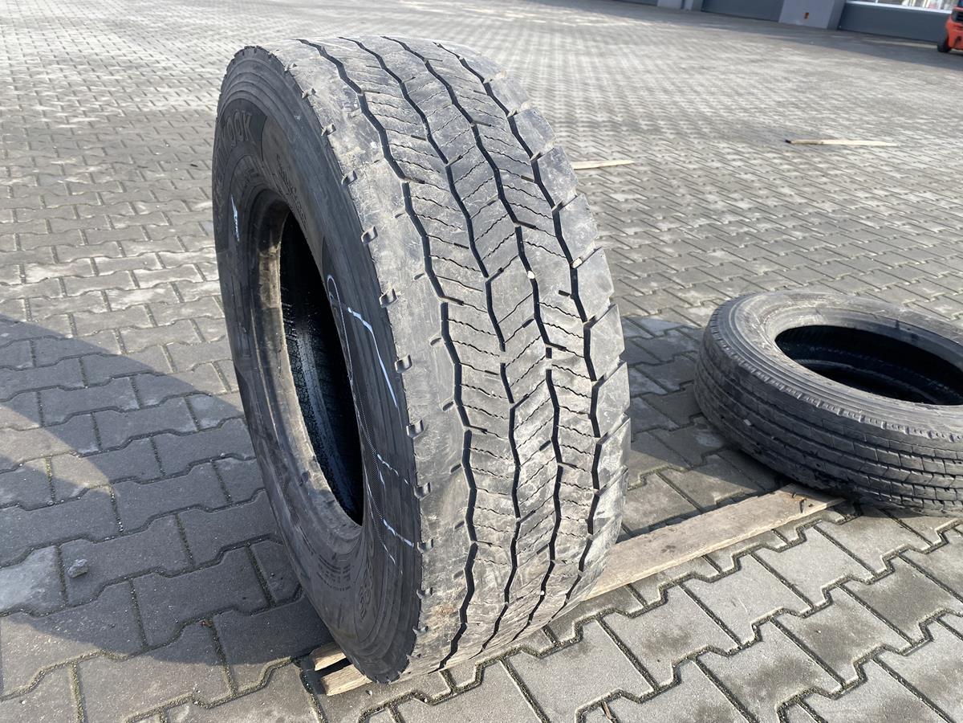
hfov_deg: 67.3
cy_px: 362
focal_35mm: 26
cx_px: 482
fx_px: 723
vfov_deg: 53.1
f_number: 1.8
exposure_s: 1/469
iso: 32
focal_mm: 4.25
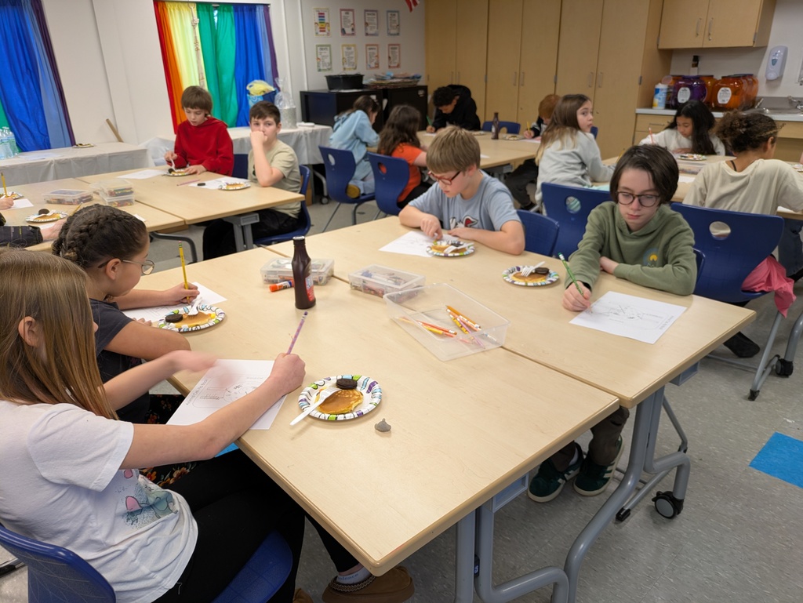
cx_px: 402
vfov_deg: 54.9
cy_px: 302
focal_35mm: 25
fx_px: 580
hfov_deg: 69.4
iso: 68
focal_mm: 5.43
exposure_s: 1/30
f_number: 1.89
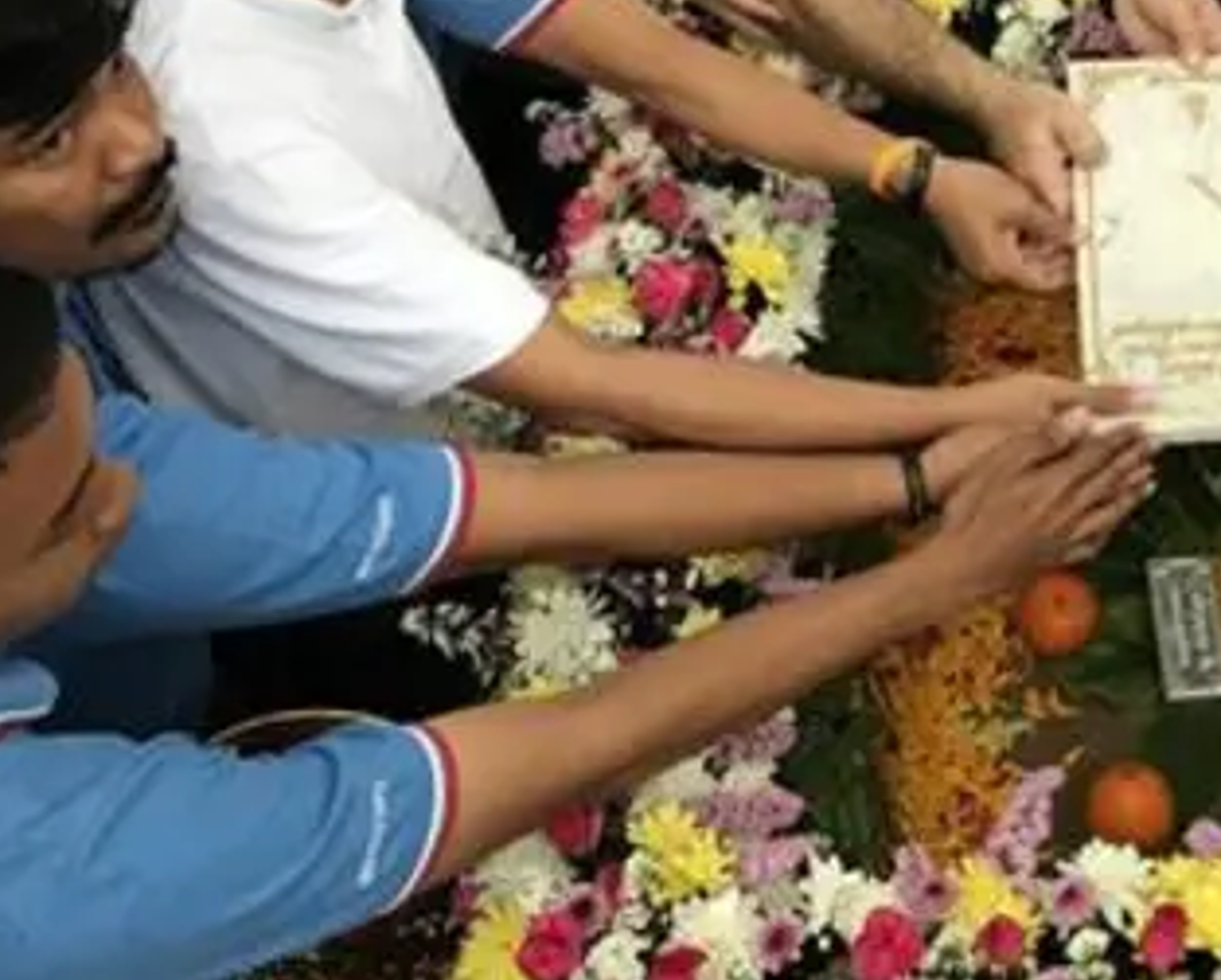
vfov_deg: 21.5
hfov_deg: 25.9
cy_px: -61
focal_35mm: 68
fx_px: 2460
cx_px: 1326
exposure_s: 1/20
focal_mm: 3.99
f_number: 1.8
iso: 40
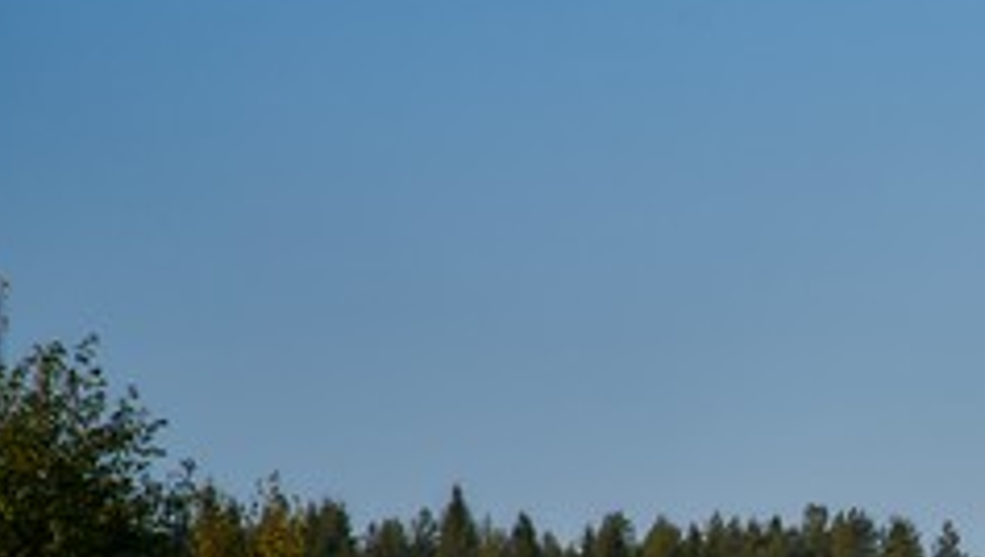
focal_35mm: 565
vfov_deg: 2.2
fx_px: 14775
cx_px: 1276
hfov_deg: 3.8
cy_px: 725
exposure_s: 1/500
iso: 100
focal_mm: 200
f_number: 6.3
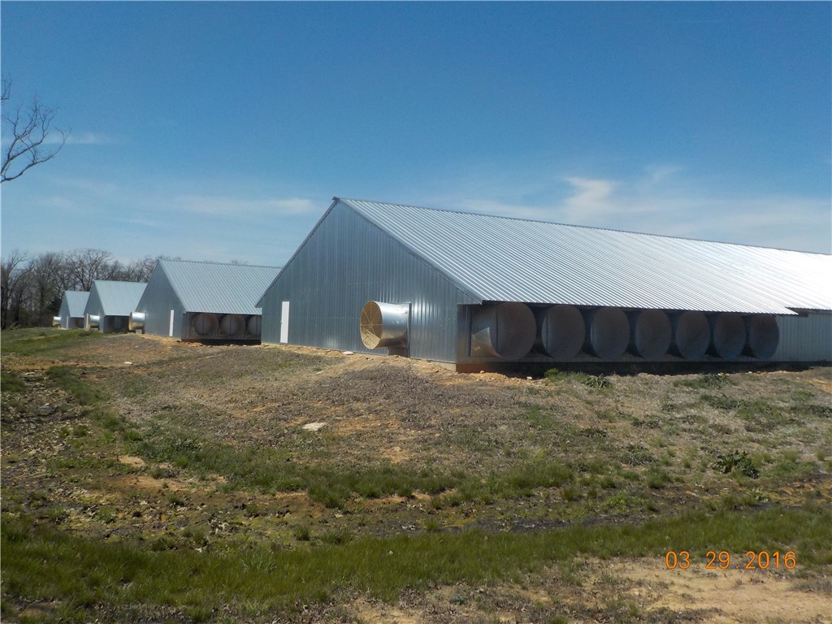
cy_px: 312
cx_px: 416
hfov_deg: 60.0
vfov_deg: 46.8
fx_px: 721
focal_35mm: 30
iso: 125
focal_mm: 4.1
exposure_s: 1/2000
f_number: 3.3
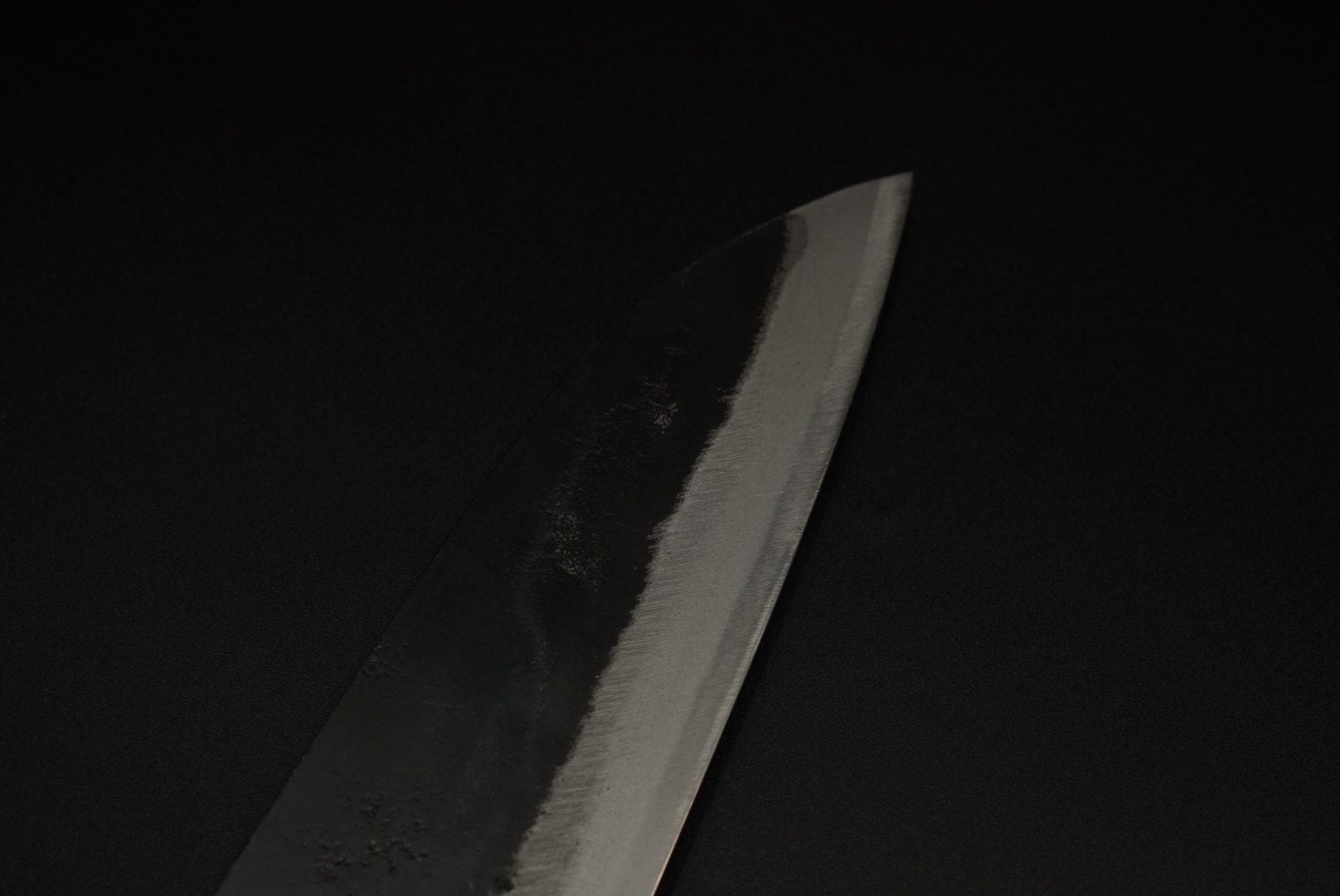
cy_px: 448
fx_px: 1978
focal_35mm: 53
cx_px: 670
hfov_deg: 37.4
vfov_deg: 25.5
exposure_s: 1/160
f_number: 9
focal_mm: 35.4
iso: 1600
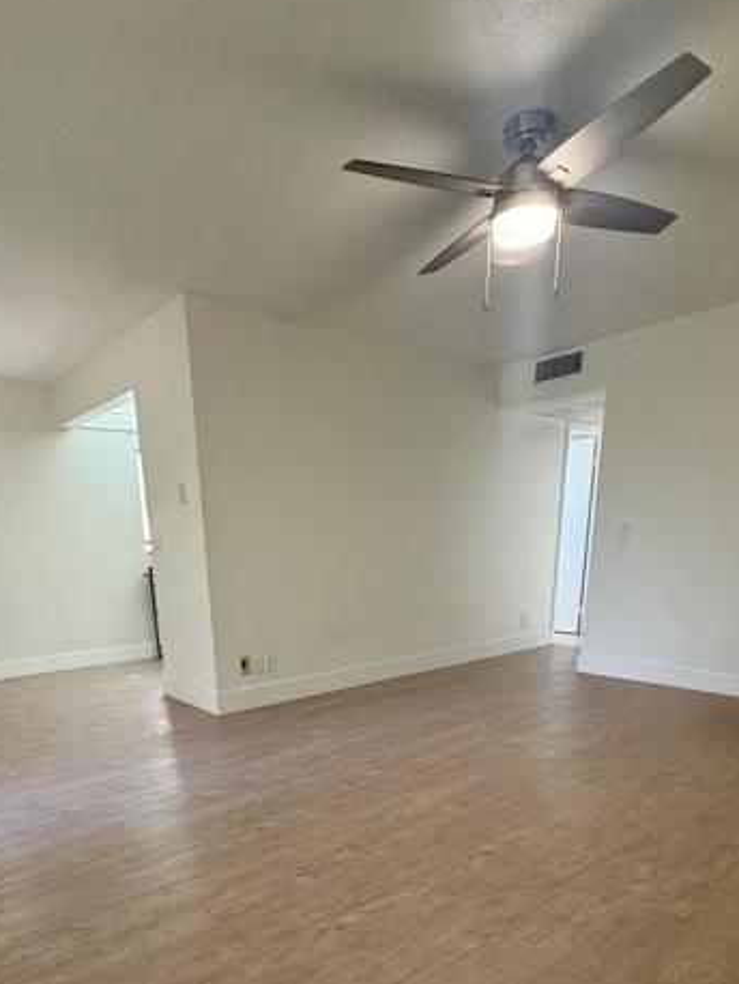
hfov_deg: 61.0
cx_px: 327
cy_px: 741
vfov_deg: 71.0
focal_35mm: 22
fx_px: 626
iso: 250
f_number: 2.2
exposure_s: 1/60
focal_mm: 2.22
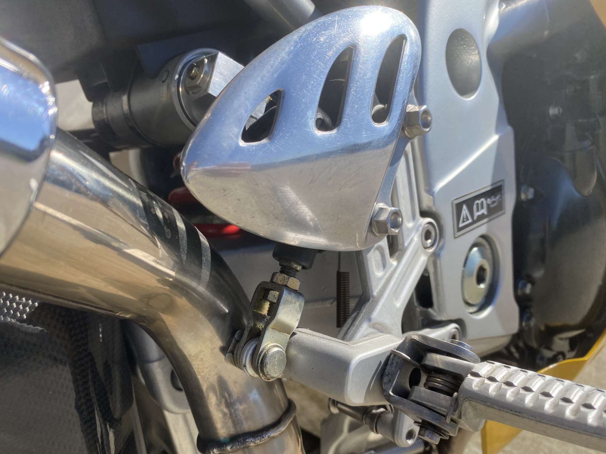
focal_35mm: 26
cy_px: 227
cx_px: 303
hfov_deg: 67.3
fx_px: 455
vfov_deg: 53.1
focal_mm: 4.25
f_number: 1.8
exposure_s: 1/2513
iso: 32
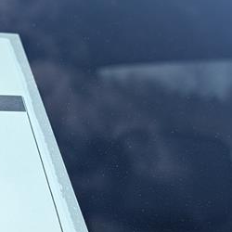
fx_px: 842
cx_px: -15
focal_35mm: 111
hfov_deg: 15.3
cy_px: 192
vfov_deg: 15.6
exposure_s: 1/1000
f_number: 1.68
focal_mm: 6.9
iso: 41
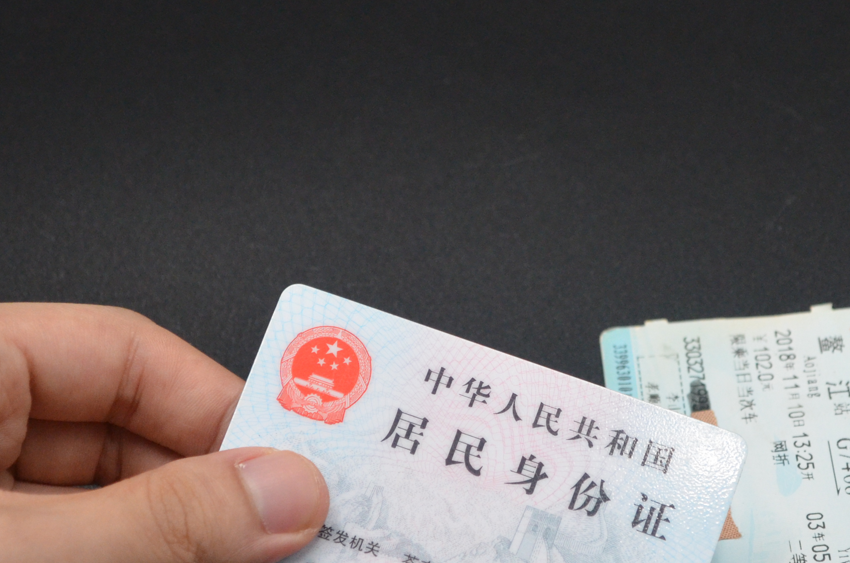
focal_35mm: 129
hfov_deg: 15.8
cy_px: 388
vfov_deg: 10.6
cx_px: 648
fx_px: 3040
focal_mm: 44
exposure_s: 1/500
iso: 1600
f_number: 5.3
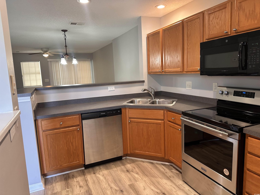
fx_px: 180
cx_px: 130
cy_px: 98
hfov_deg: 71.6
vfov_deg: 56.8
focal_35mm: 24
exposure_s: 1/60
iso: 160
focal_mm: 6.86
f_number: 1.78
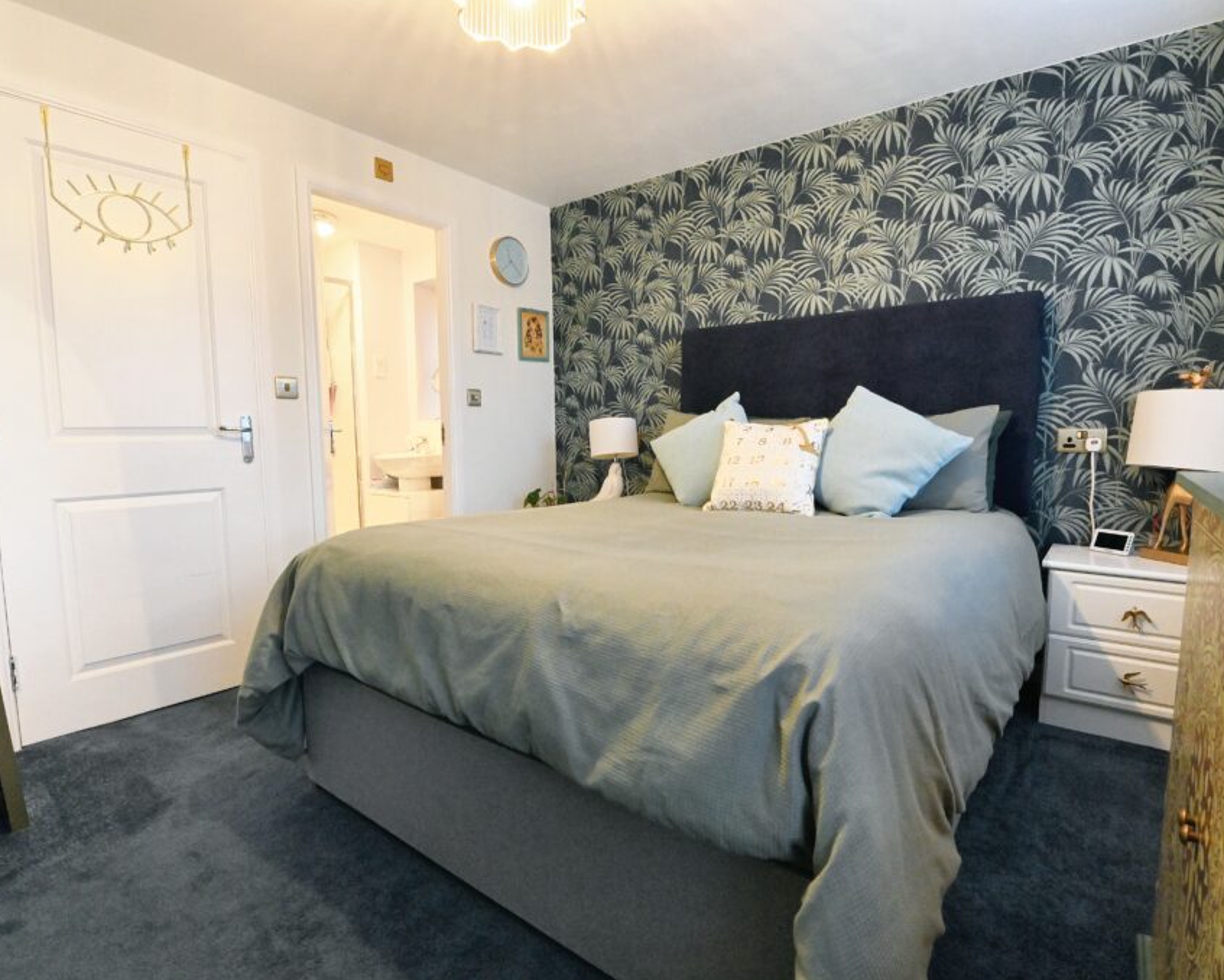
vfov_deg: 77.0
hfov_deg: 89.6
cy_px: 491
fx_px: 616
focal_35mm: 17
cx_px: 614
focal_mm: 15
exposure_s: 1/25
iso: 6400
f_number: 10
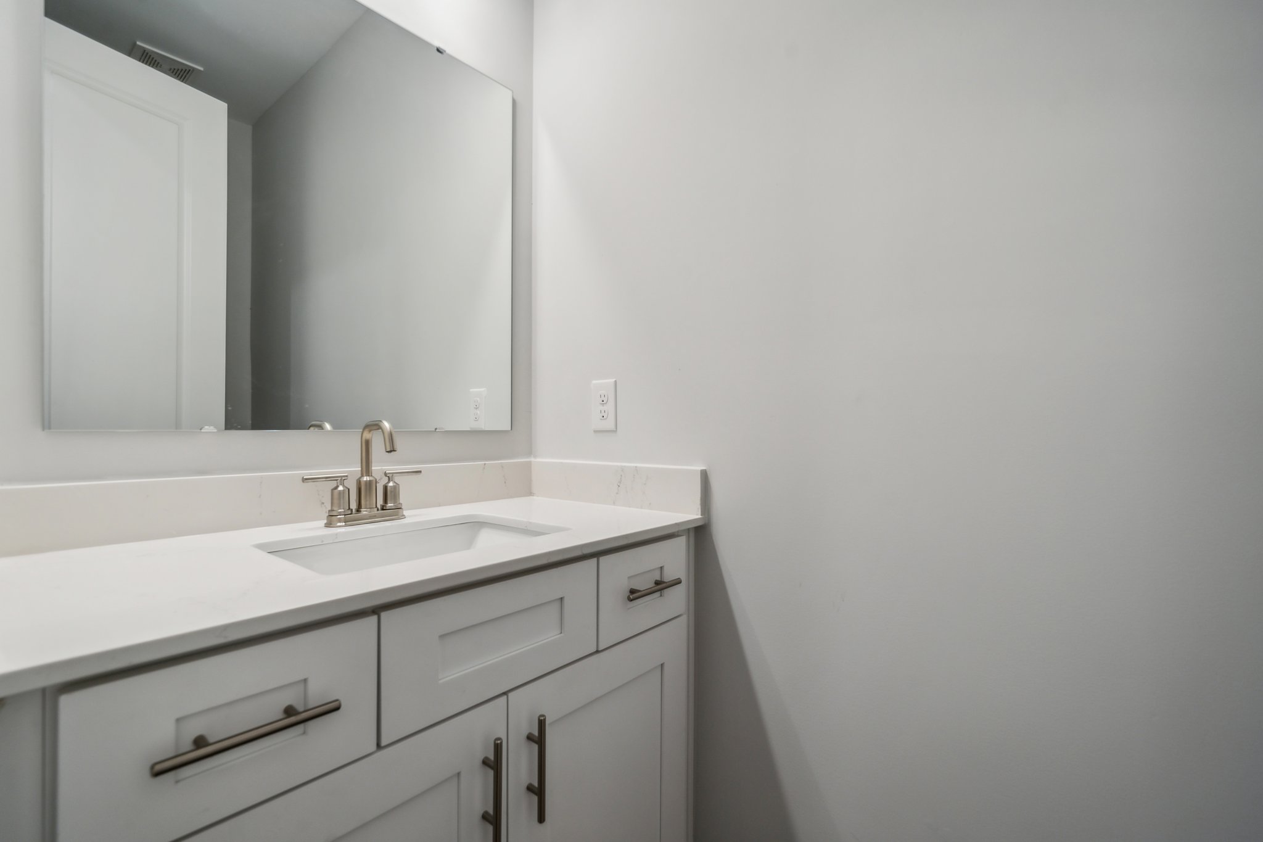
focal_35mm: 14
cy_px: 421
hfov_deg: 104.3
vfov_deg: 81.2
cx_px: 632
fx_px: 491
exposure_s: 1/25
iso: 160
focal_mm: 14
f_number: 7.1
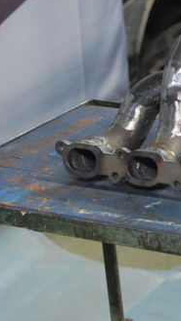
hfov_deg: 7.1
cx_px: 273
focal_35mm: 168
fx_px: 1434
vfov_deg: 12.8
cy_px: 125
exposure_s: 1/10
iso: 800
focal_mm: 55
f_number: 5.6
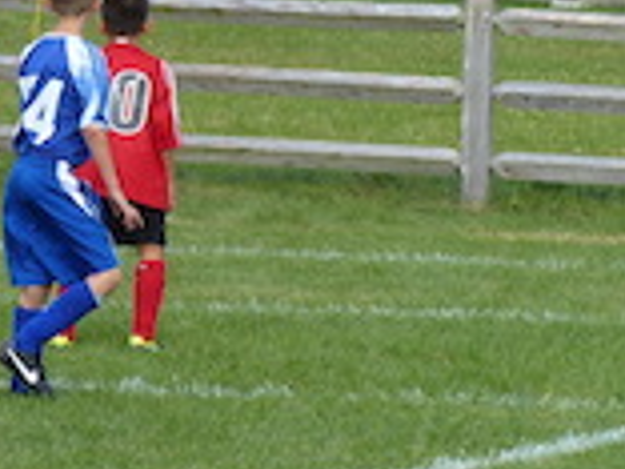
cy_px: 265
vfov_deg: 2.4
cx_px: -98
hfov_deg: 3.2
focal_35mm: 618
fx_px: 11158
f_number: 4
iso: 100
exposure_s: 1/500
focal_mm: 32.5
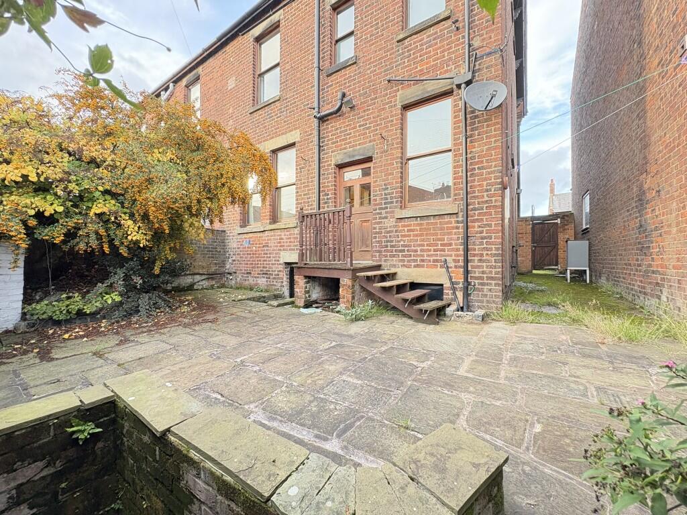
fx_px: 278
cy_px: 258
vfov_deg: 85.7
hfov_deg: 102.1
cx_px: 344
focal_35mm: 14
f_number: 2.2
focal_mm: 2.22
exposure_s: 1/77
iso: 250
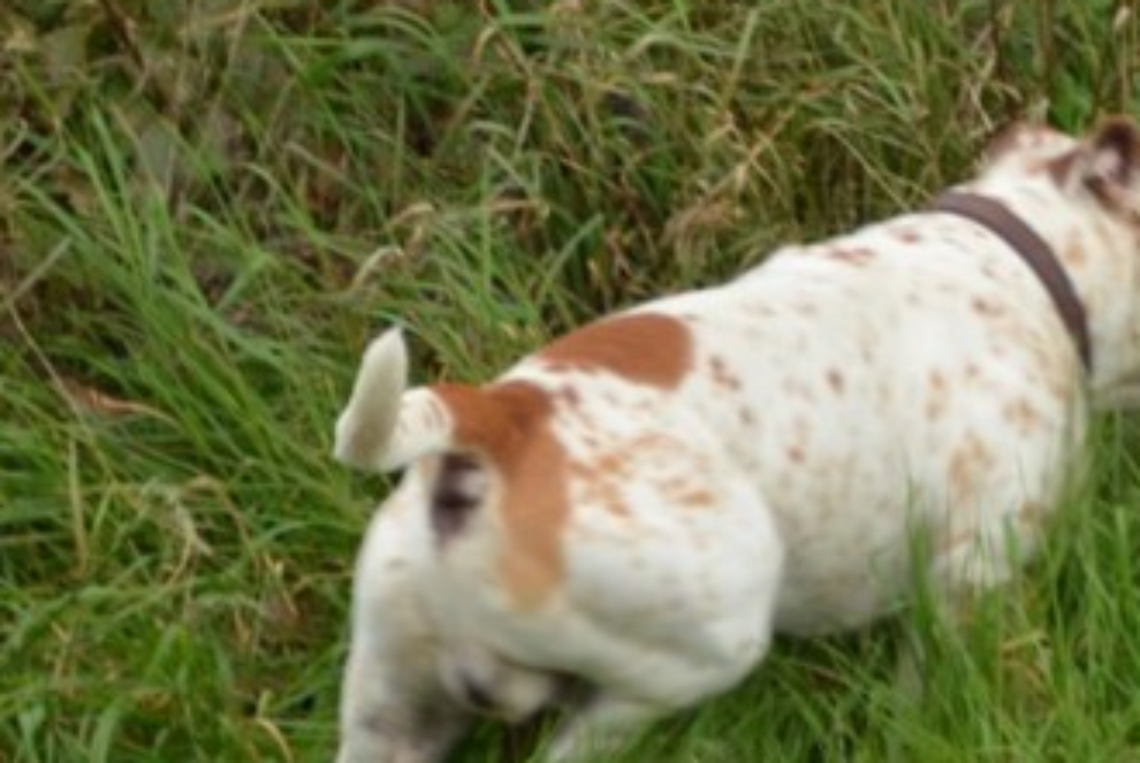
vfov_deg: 7.2
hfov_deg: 10.6
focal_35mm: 191
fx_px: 6056
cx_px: 1318
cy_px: 438
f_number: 5
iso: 800
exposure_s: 1/80
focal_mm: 52
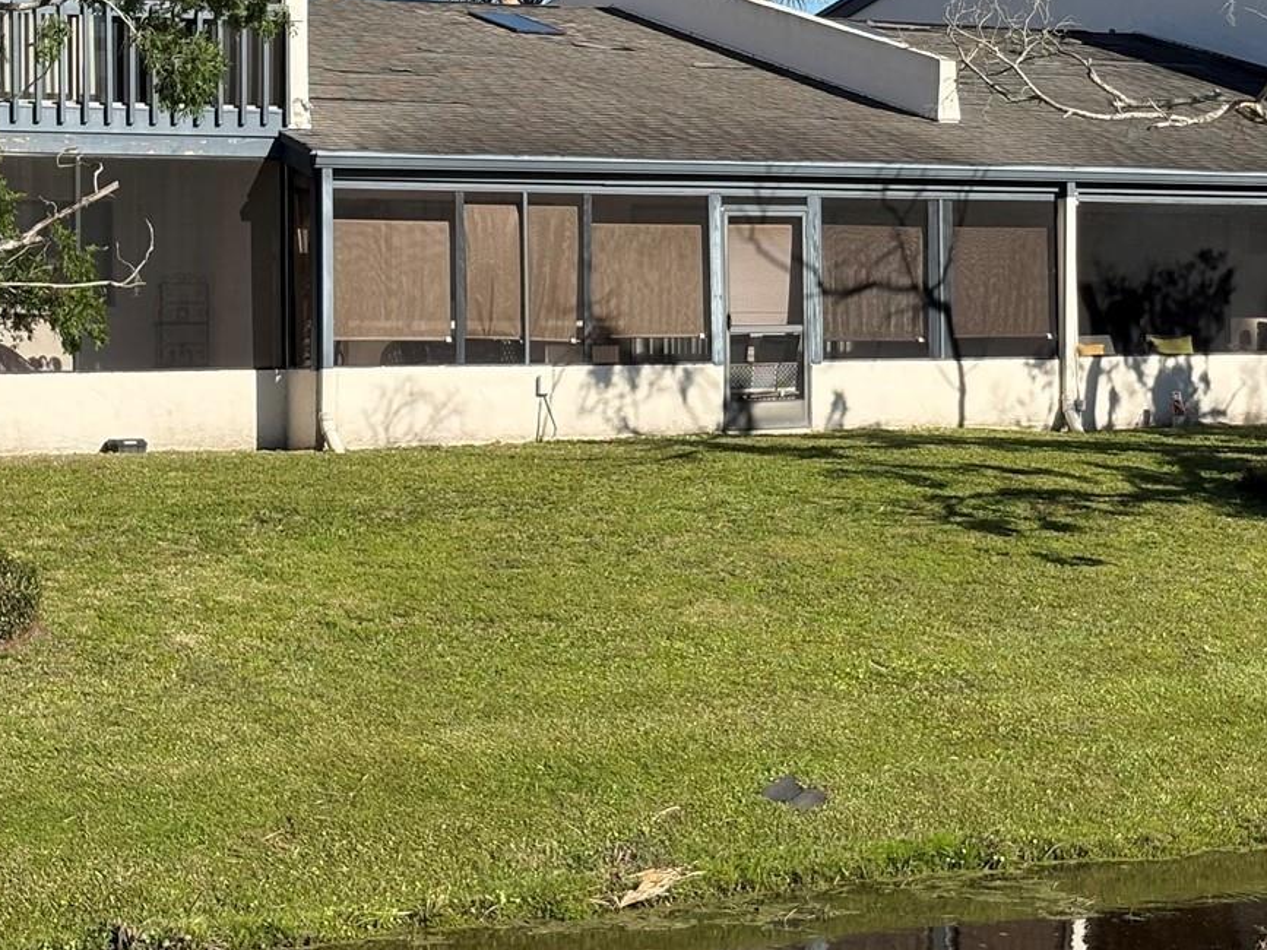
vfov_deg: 15.3
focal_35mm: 96
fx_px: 3513
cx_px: 848
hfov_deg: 20.4
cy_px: 190
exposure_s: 1/2451
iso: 32
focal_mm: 5.96
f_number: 1.6
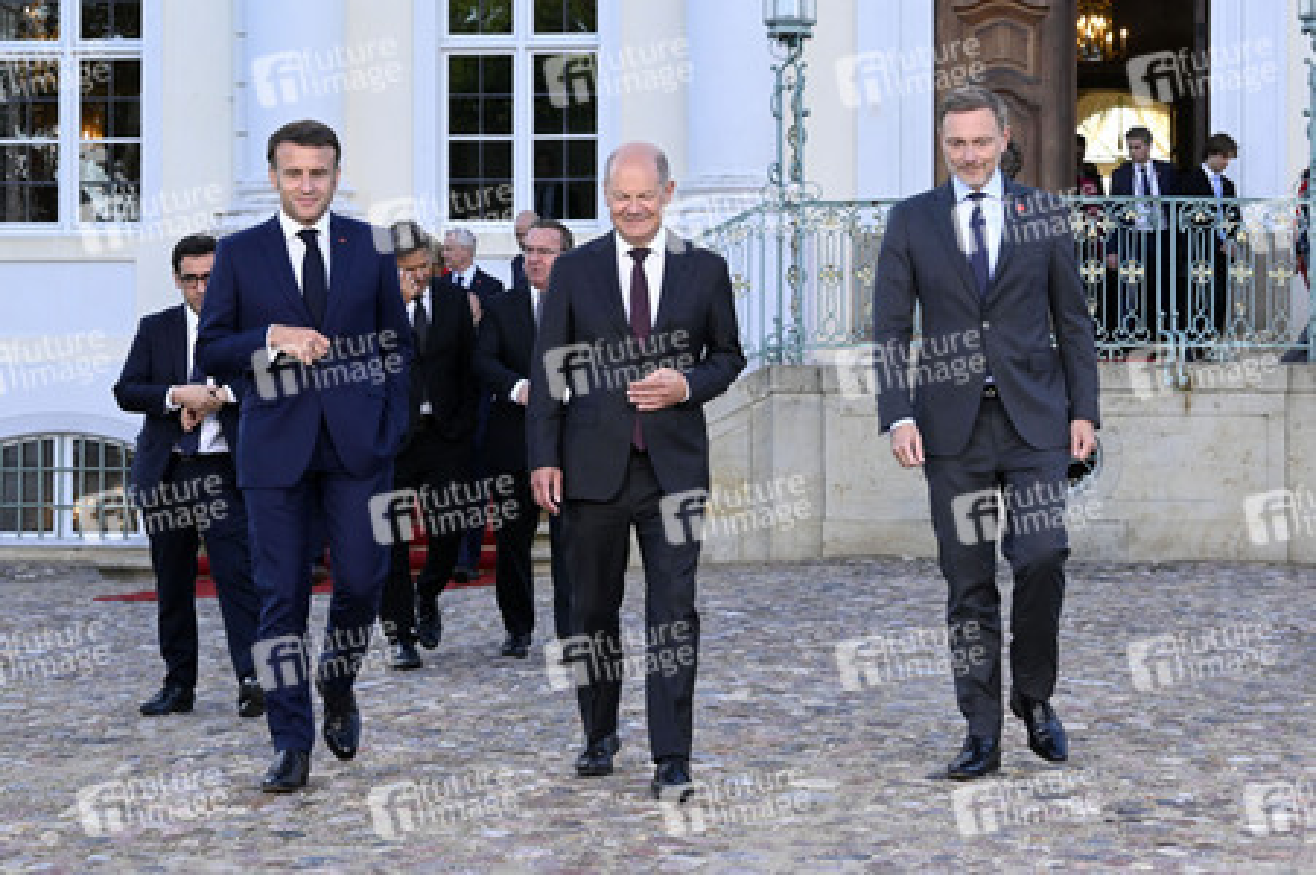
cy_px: 438
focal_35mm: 72
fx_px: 2630
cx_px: 658
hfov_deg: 28.1
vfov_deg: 18.9
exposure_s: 1/1000
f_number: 7.1
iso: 3200
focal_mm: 72
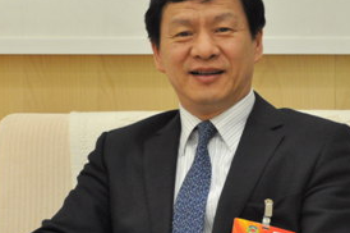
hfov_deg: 19.6
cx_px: 206
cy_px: 164
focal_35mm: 104
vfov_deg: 13.1
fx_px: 1010
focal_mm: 38
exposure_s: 1/30
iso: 720
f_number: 4.5
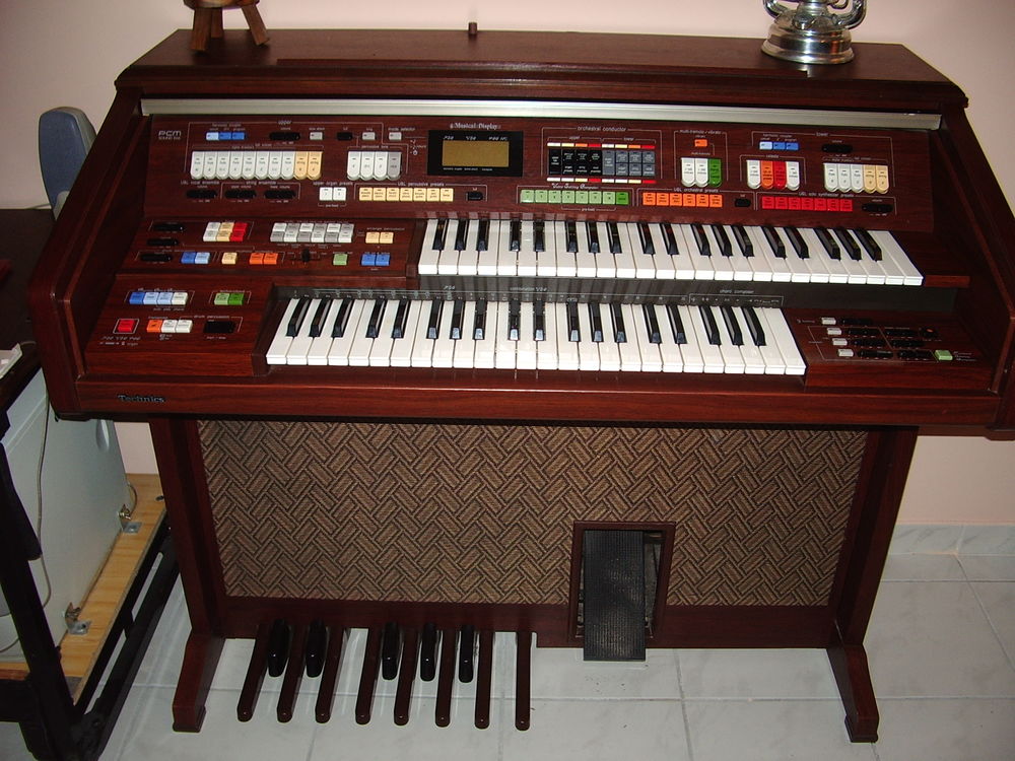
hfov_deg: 52.6
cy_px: 380
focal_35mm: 35
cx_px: 508
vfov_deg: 40.7
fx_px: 1026
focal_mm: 5.8
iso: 100
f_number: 2.6
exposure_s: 1/40
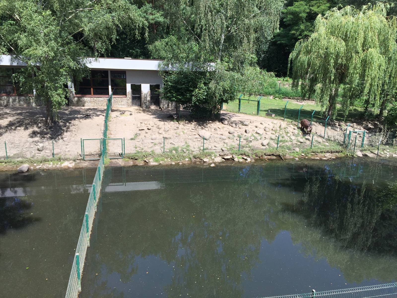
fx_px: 333
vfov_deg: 48.2
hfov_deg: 61.7
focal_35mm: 29
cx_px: 198
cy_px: 149
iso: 32
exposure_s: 1/1099
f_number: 2.2
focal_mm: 4.15
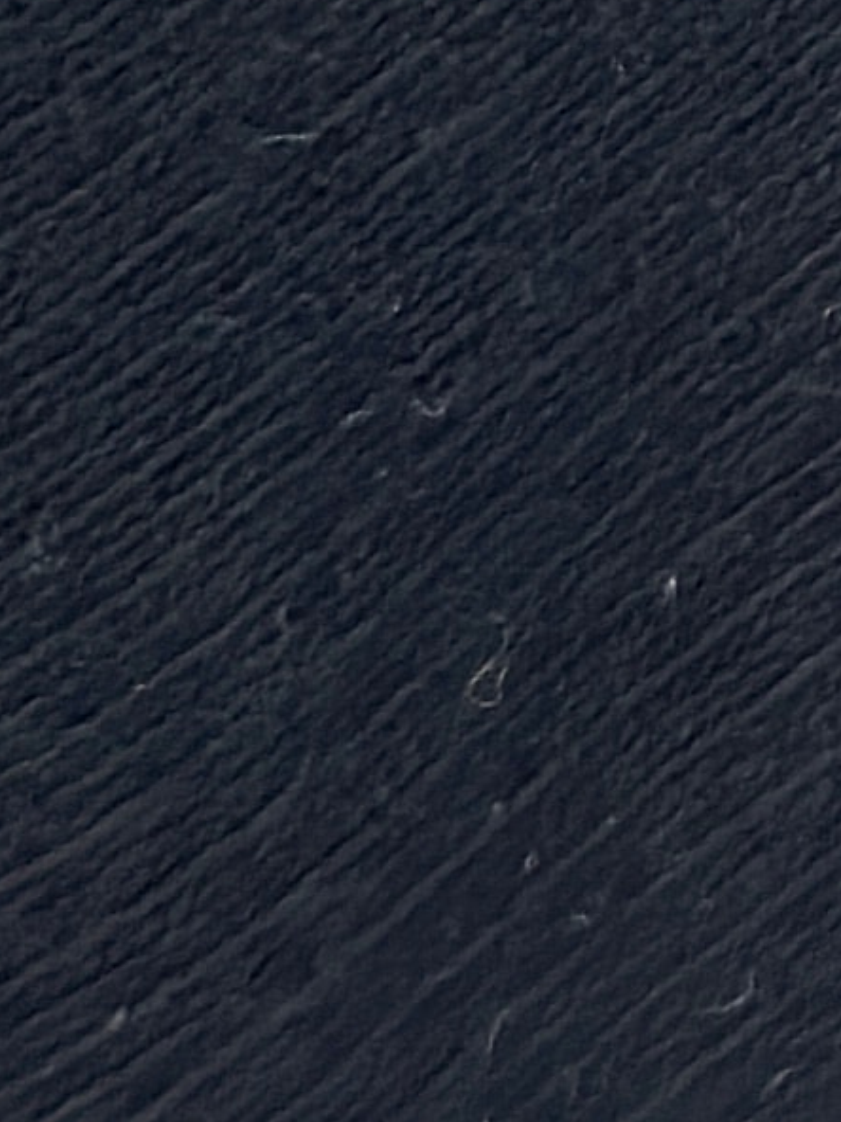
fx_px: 10593
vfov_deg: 5.9
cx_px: 2222
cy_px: -1059
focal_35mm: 327
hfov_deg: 4.4
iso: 200
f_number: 1.78
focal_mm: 6.86
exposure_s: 1/50
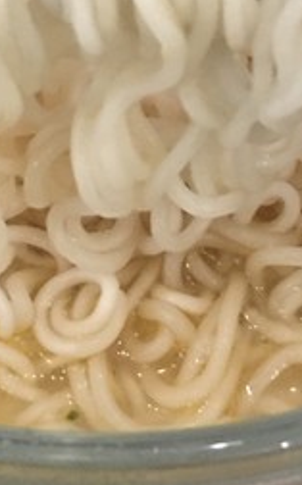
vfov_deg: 17.6
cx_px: 127
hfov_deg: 11.5
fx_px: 1505
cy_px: -64
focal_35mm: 114
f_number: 2.2
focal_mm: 4.15
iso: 125
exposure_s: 1/8
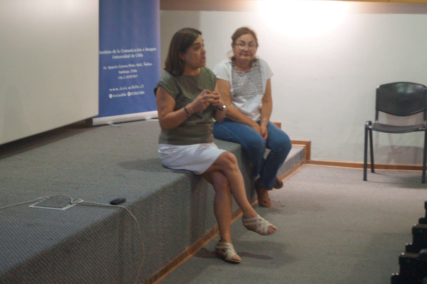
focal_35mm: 82
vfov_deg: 16.6
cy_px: 142
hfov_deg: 24.8
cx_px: 214
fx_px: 972
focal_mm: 55
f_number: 5.6
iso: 3200
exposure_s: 1/15
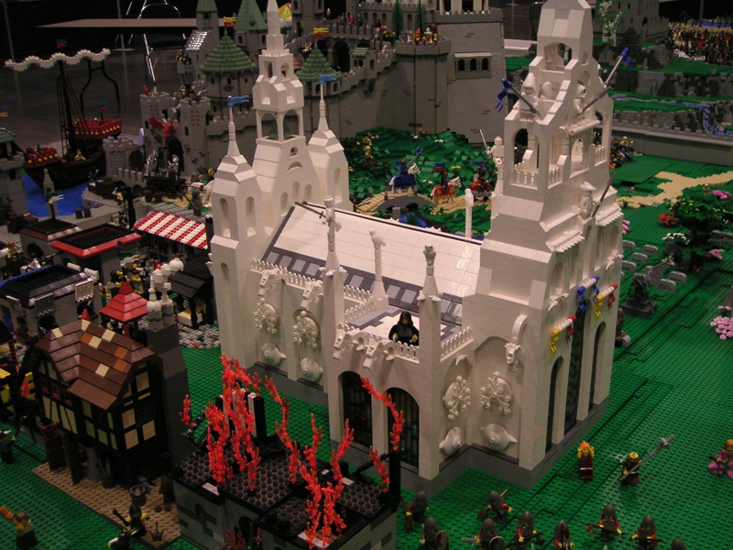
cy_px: 275
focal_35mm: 38
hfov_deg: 49.0
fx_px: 805
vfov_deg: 37.7
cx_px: 366
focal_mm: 6
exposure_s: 1/45
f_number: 2.8
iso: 125
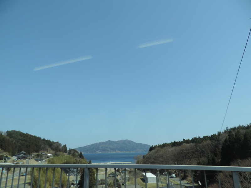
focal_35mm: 24
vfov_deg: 56.8
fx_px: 174
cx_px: 126
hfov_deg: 71.6
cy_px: 94
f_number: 3
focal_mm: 4.3
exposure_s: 1/1000
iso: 80
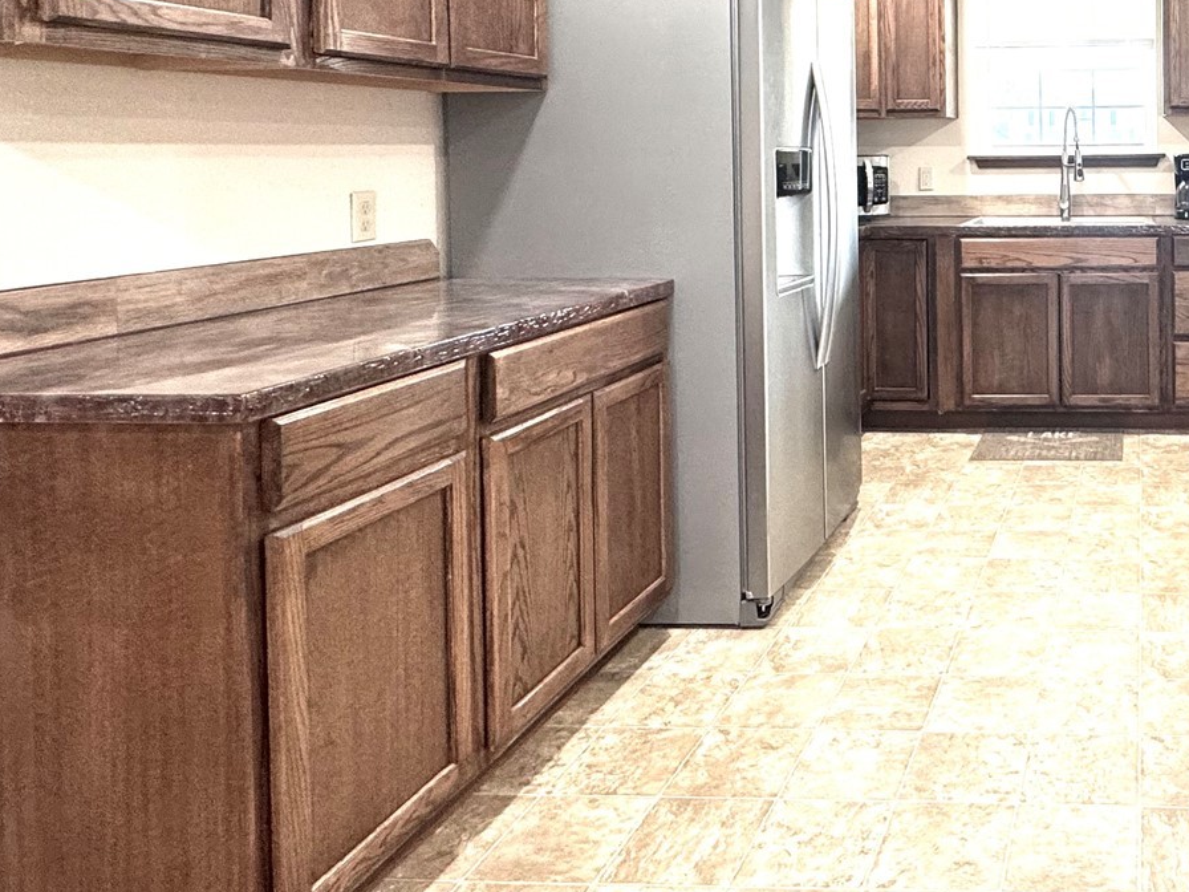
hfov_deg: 51.9
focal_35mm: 30
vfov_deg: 44.5
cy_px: 175
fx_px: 1030
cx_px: 1097
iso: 160
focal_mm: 2.22
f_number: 2.2
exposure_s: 1/60
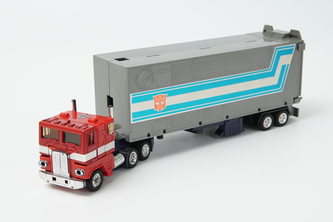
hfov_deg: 33.4
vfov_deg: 22.6
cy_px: 111
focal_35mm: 60
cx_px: 166
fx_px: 555
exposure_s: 1/20
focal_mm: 40
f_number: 10
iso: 1000
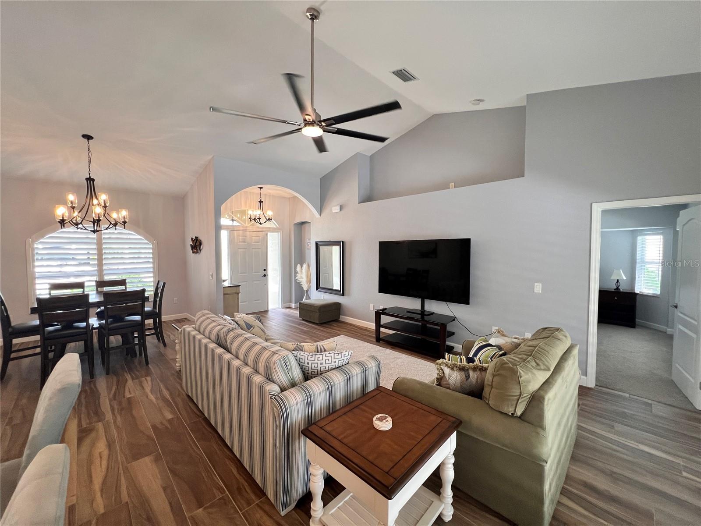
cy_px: 263
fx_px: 263
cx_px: 350
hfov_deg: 106.2
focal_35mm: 13
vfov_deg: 89.9
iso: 200
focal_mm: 1.57
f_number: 1.8
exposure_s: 1/120
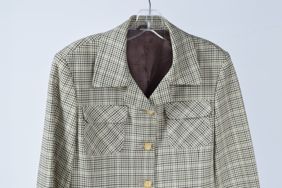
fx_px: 646
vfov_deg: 16.6
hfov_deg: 24.6
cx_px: 141
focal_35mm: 82
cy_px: 94
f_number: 14
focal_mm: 55
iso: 400
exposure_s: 1/125
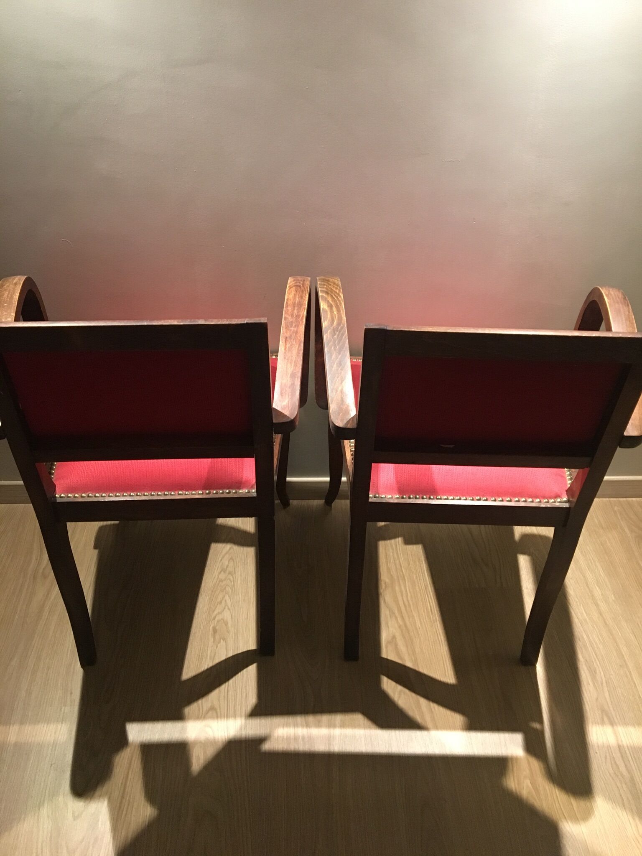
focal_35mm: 29
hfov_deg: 48.2
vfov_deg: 61.7
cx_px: 321
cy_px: 428
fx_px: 717
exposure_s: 1/20
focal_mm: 4.15
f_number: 2.2
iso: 200
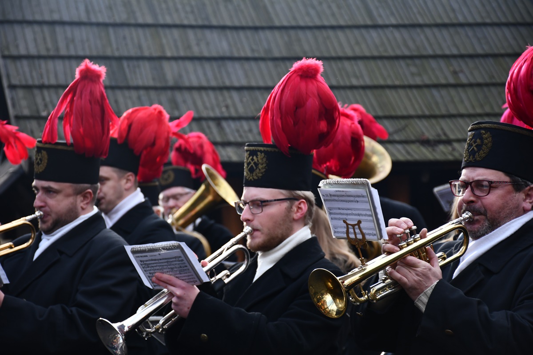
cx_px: 266
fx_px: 1880
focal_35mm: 127
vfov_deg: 10.8
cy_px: 178
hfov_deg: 16.1
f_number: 5.3
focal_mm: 85
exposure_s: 1/500
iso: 560
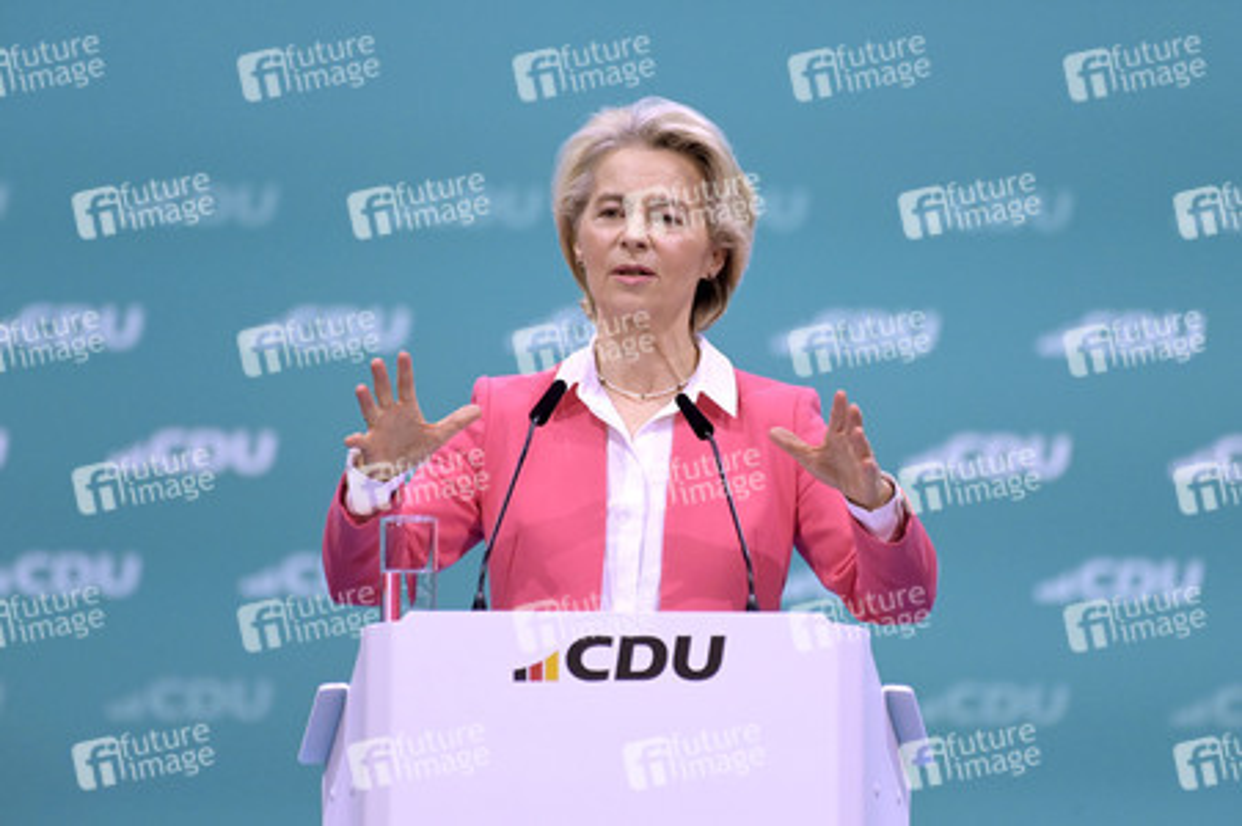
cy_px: 413
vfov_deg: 2.7
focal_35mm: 500
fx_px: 17237
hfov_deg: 4.1
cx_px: 621
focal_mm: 500
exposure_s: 1/500
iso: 8000
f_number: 5.6
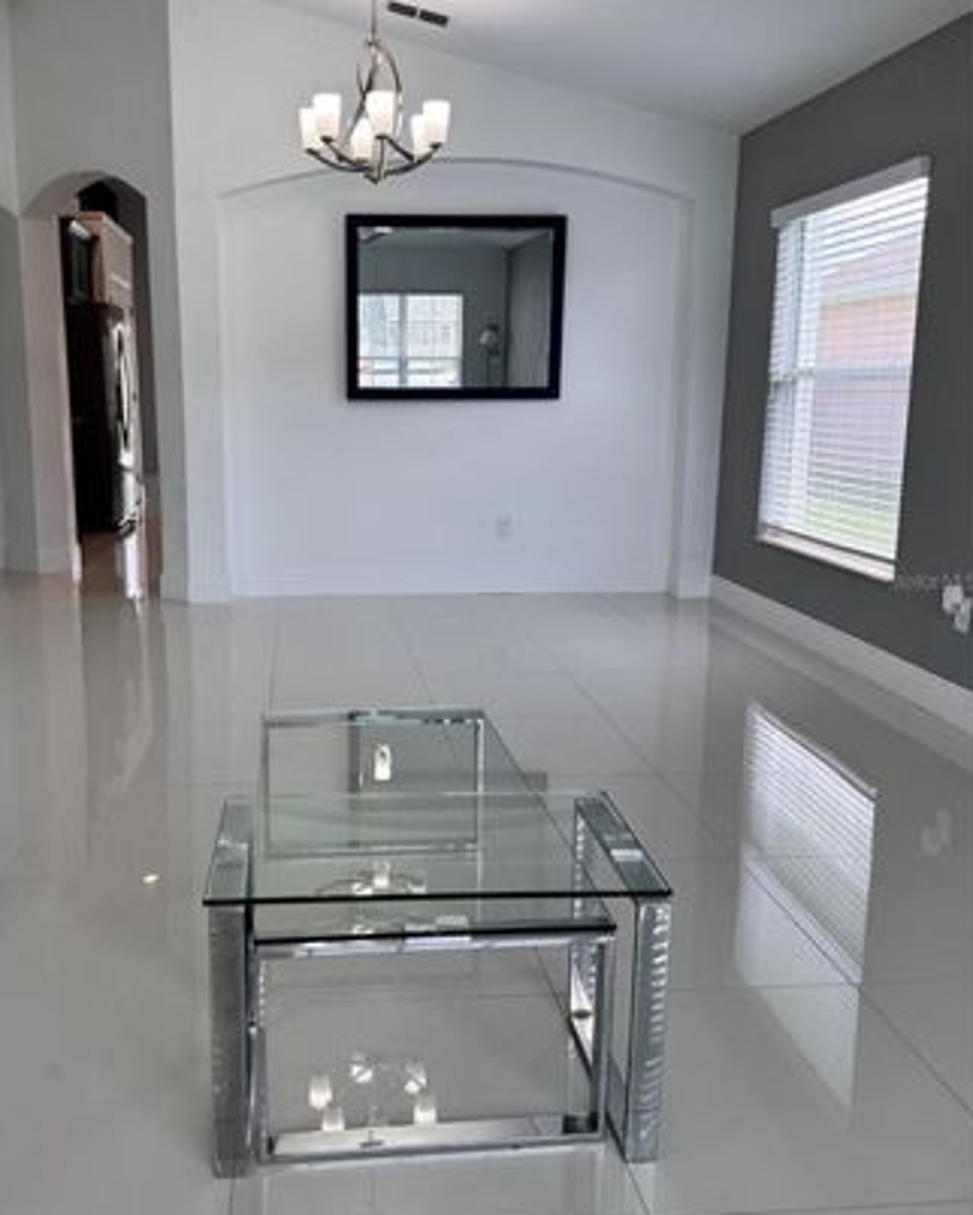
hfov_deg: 46.8
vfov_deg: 57.1
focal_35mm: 31
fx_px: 1115
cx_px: 379
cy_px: 580
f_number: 1.78
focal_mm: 6.76
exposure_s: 1/164
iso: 64
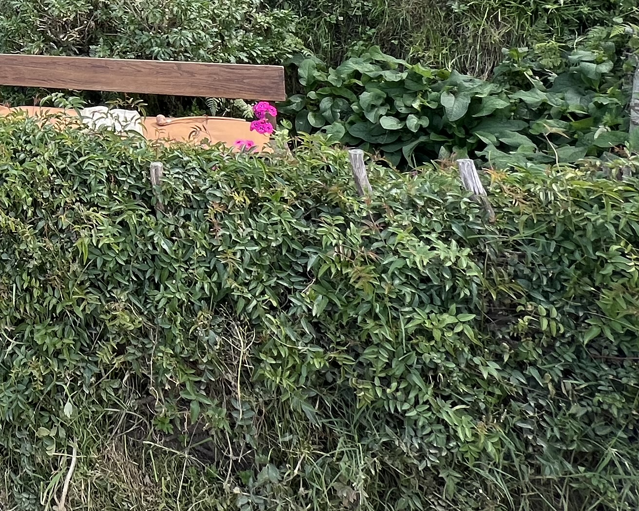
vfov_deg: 31.8
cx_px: -156
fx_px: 737
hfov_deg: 35.2
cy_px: -105
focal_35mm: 39
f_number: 1.8
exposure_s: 1/194
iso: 32
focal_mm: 1.57
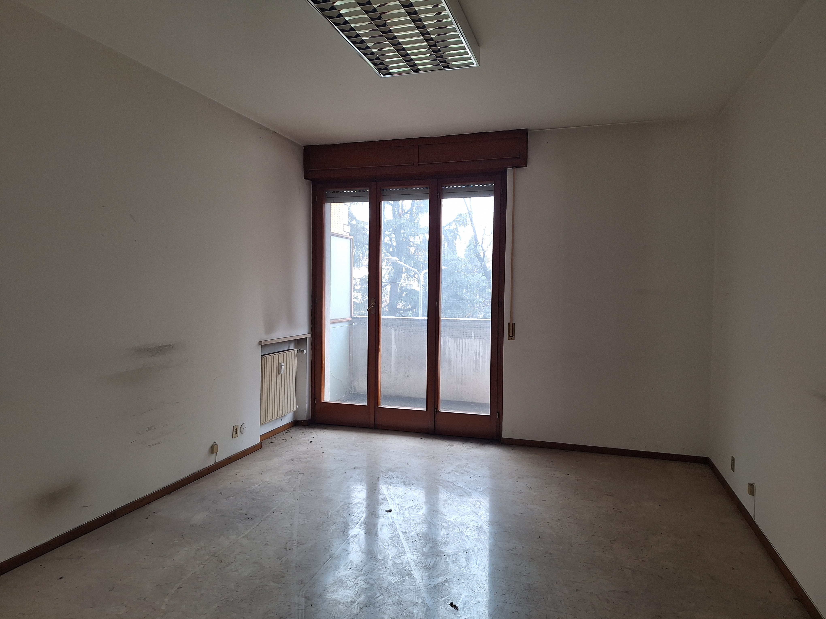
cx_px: 413
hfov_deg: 73.9
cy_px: 310
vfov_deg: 58.9
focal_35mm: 23
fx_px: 549
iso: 64
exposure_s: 1/40
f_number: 1.8
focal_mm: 5.54
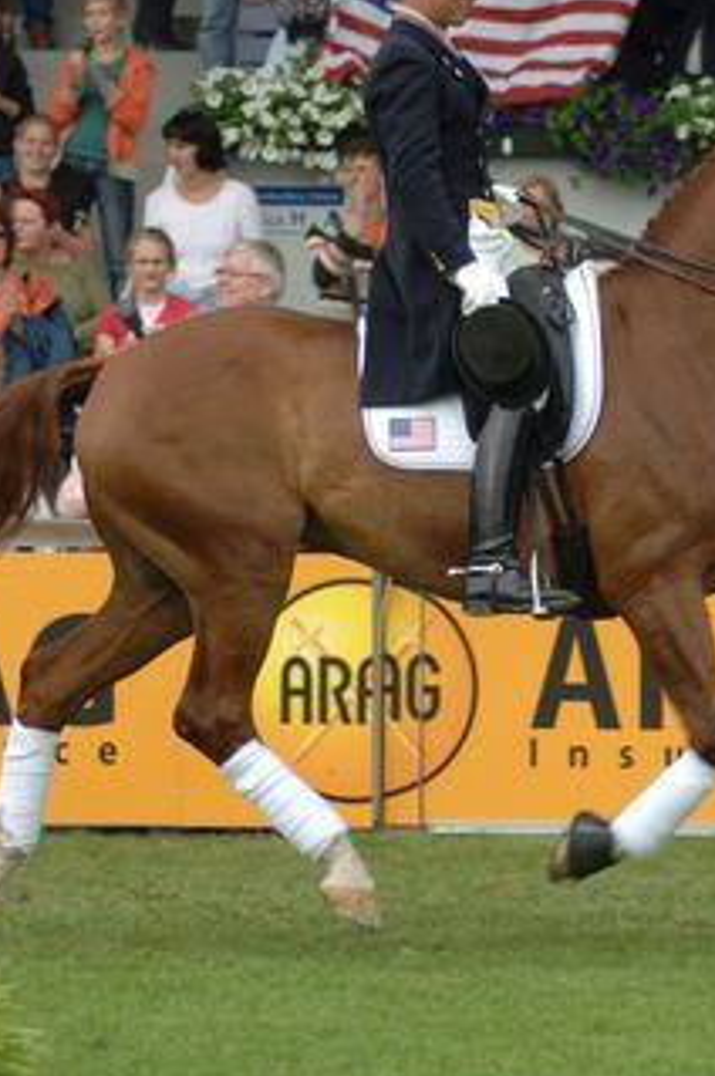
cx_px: 621
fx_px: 9434
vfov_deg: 6.5
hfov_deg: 4.3
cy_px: 481
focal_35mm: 316
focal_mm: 105
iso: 200
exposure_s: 1/250
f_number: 5.6
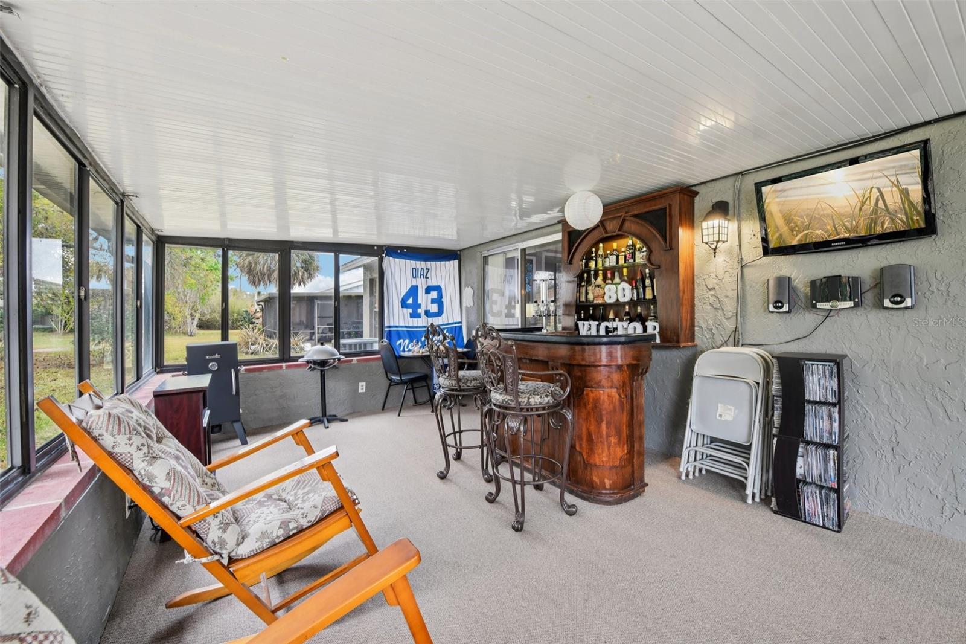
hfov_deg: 104.3
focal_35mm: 14
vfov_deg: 81.2
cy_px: 322
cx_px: 483
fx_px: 376
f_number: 8
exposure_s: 1/10
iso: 400
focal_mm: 14
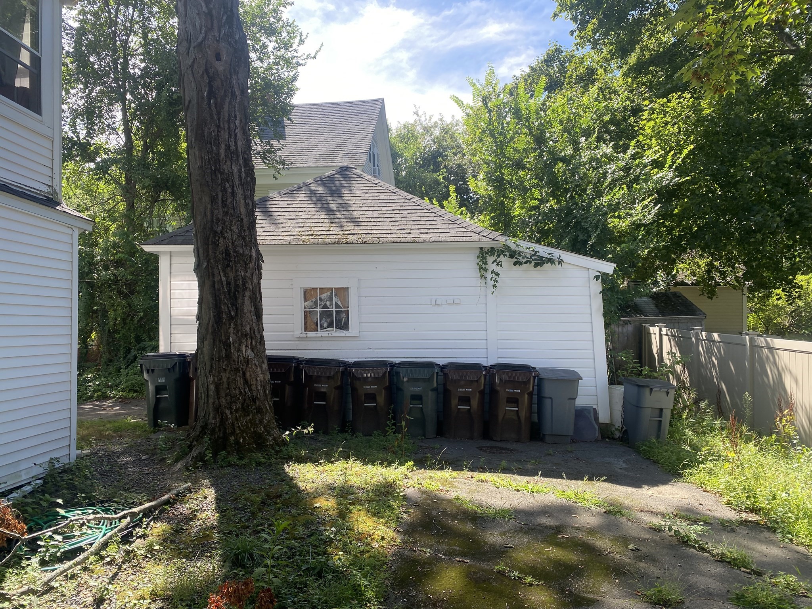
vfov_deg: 53.1
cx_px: 406
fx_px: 610
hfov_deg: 67.3
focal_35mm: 26
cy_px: 304
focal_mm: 4.25
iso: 32
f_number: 1.8
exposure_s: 1/508
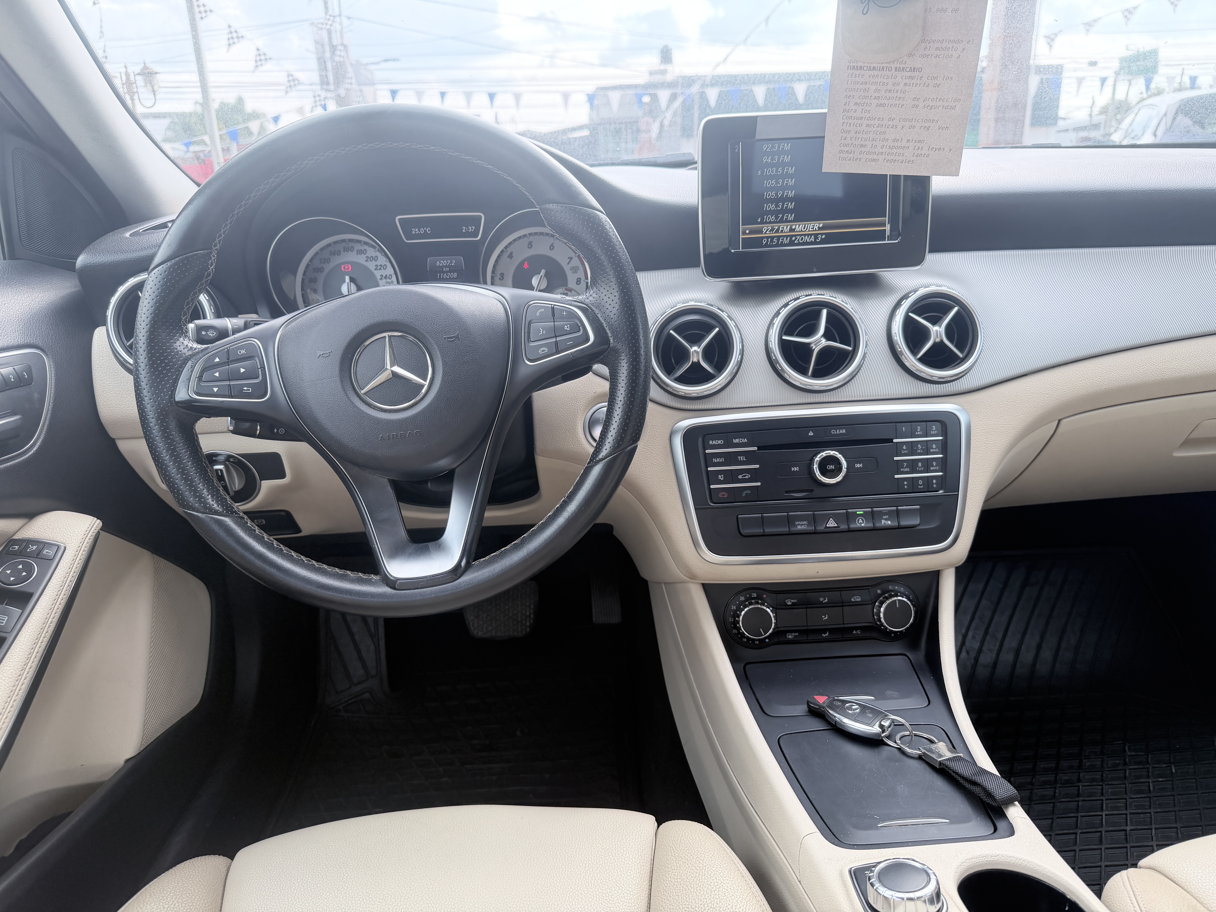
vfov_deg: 56.8
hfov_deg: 71.6
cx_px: 608
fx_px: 843
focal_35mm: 24
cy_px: 456
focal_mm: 6.76
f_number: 1.78
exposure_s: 1/368
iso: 100
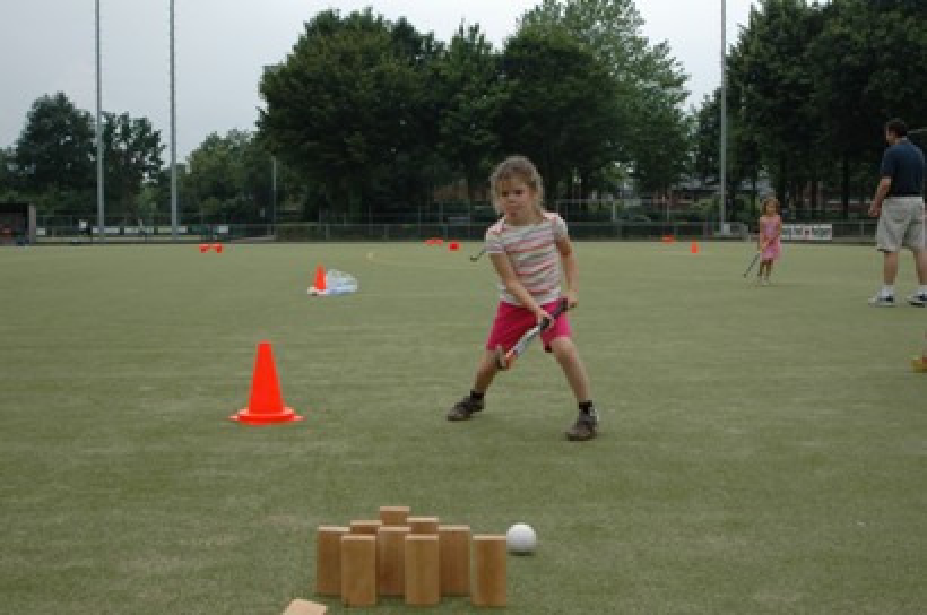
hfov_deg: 46.5
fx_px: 1080
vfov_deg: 31.8
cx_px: 464
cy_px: 308
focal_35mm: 42
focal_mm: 28
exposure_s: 1/250
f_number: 8
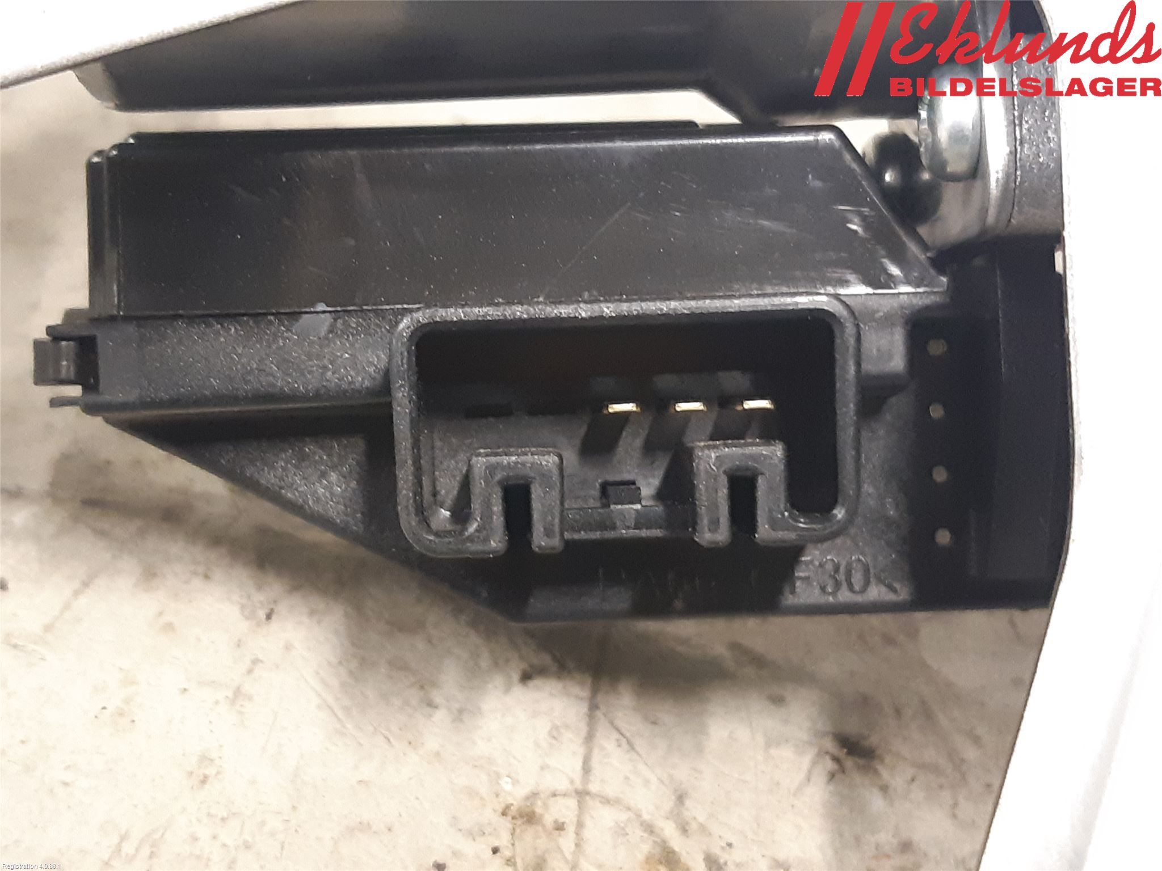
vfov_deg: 53.1
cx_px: 581
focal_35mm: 26
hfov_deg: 67.3
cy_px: 436
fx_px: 873
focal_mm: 3.93
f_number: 1.7
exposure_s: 1/25
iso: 400
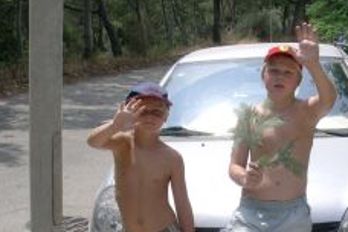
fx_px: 783
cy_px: 205
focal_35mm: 81
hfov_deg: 24.7
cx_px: 267
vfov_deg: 16.6
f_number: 5.8
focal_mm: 6.7
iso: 70
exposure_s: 1/296
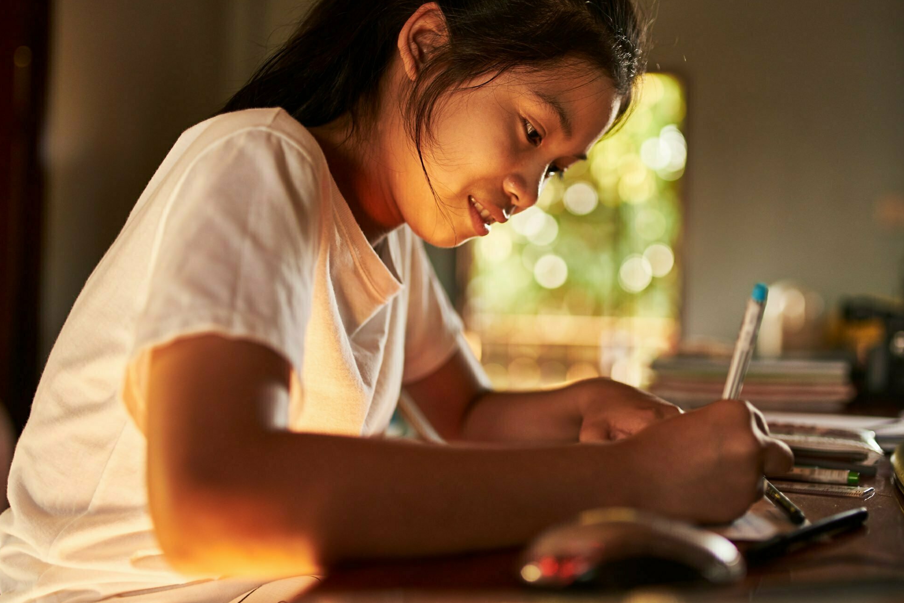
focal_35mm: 46
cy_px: 288
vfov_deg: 29.2
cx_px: 562
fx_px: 1155
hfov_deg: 42.4
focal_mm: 35
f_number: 1.4
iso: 320
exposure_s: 1/200
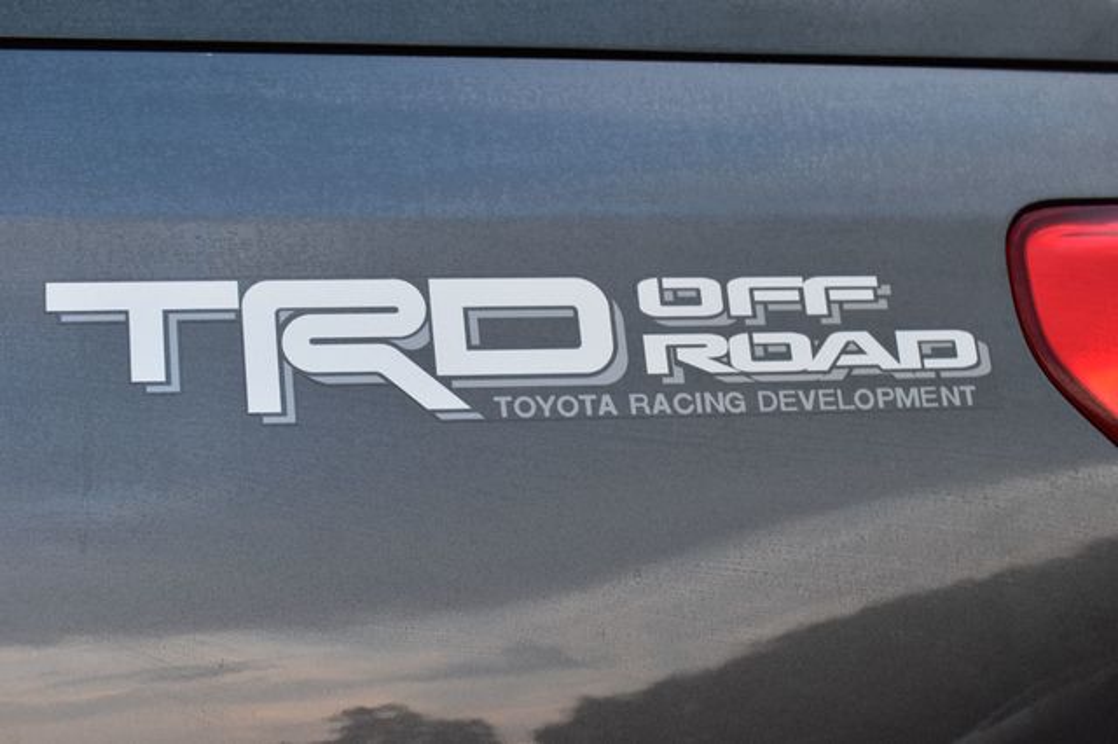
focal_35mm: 57
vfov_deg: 23.8
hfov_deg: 35.1
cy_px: 372
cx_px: 559
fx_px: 1769
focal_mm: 38
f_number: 7.1
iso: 400
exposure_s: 1/40
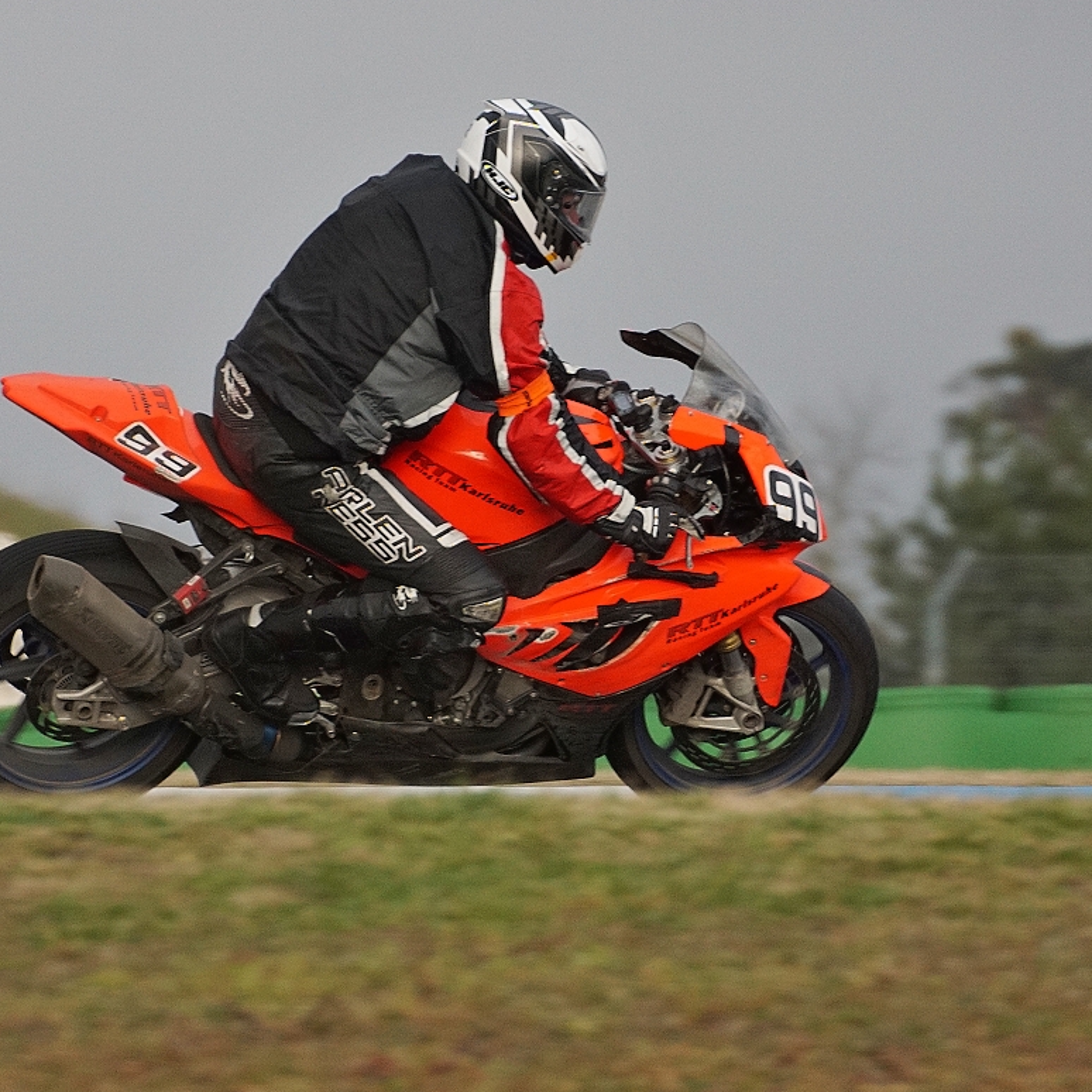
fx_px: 18809
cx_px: 497
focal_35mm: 527
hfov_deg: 3.3
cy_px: 527
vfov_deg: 3.3
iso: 800
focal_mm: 250
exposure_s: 1/800
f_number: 6.3
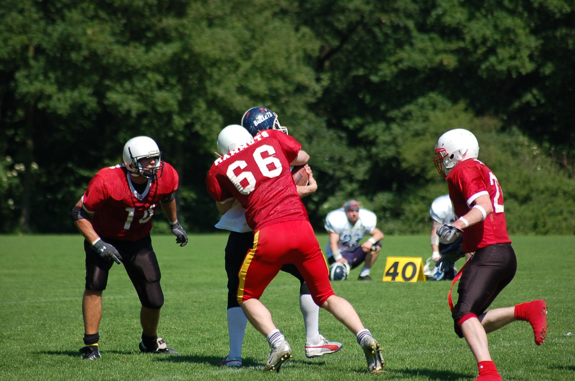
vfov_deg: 4.7
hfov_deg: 7.1
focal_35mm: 292
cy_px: 190
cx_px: 288
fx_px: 4663
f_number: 5
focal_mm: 195
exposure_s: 1/1250
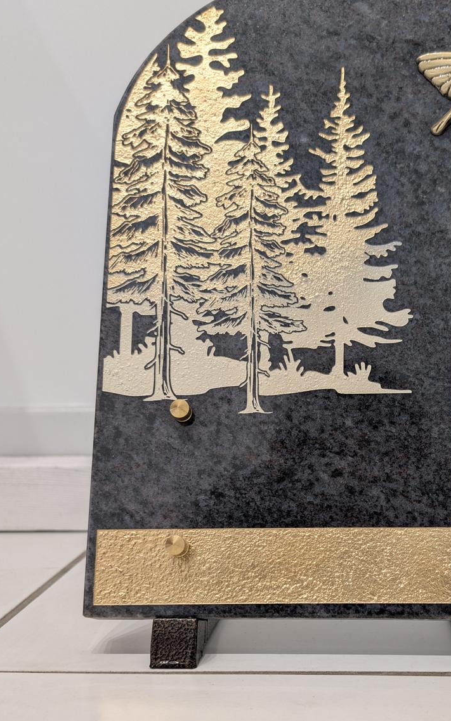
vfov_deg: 45.5
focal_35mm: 43
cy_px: 477
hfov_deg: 29.5
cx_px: 329
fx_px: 845
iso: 32
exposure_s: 1/15
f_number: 1.68
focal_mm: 6.9
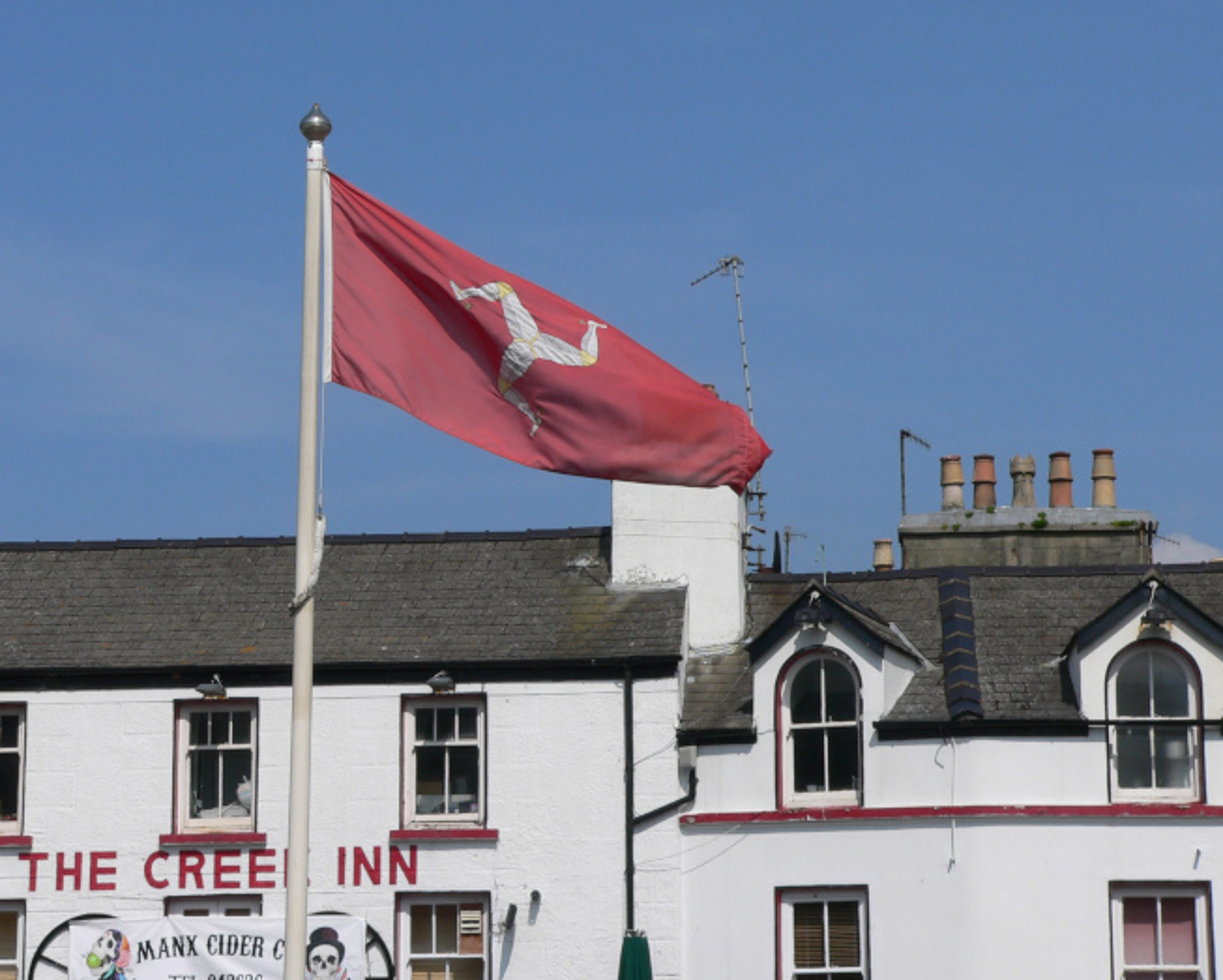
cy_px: 508
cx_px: 528
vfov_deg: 14.8
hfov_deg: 18.4
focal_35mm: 104
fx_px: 3766
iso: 80
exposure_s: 1/800
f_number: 5.2
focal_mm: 14.5
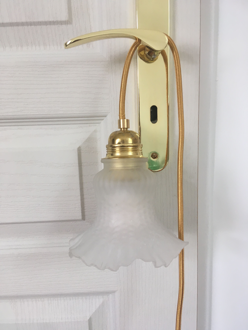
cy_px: 165
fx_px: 277
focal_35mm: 29
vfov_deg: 61.7
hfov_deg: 48.2
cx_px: 124
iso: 32
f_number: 2.2
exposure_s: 1/33
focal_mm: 4.15
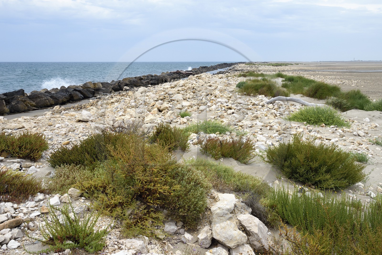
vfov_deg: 37.8
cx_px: 191
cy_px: 128
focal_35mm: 35
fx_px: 371
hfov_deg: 54.4
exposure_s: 1/250
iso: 400
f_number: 18
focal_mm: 35
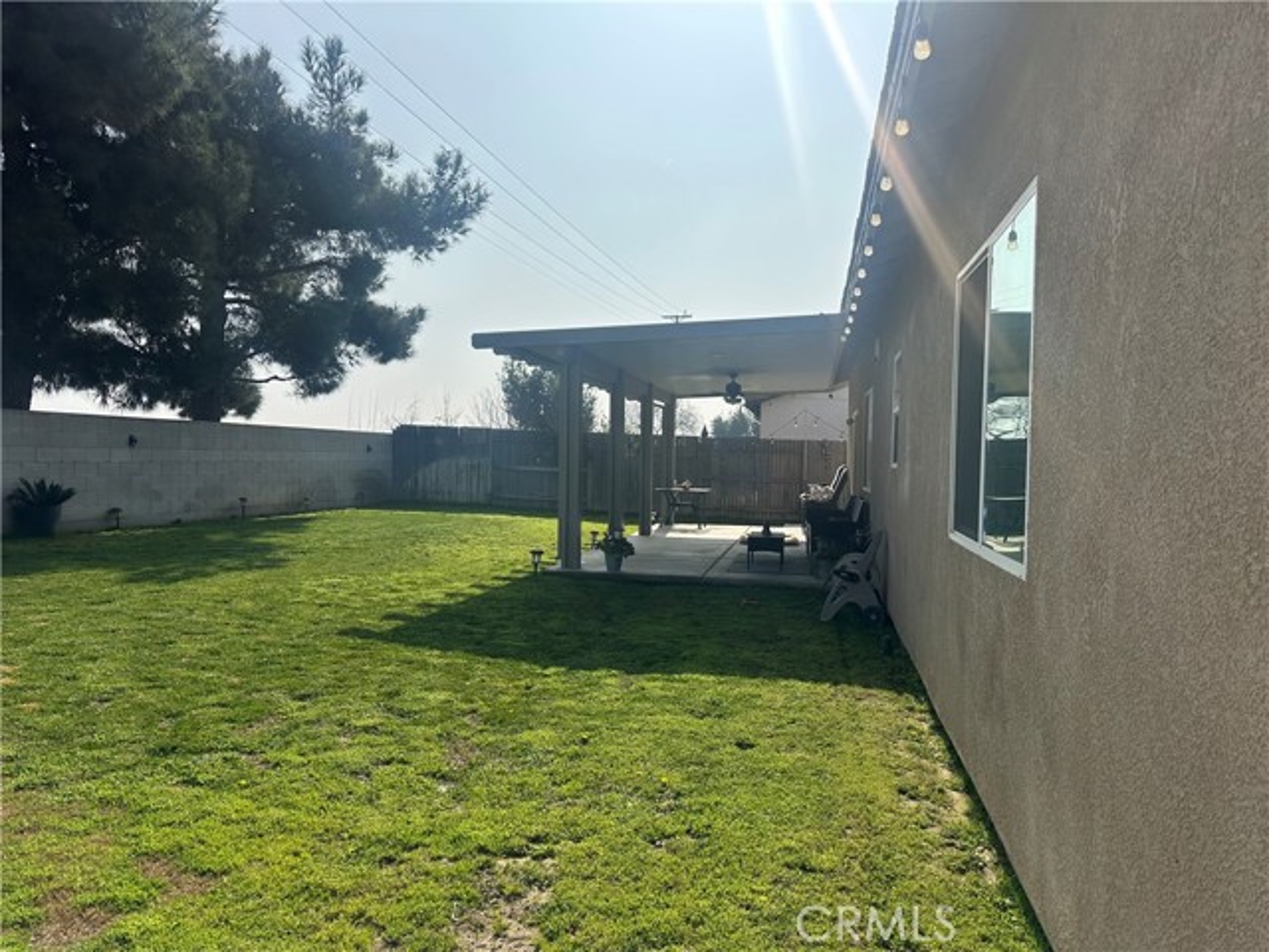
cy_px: 476
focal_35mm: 24
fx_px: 880
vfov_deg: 56.8
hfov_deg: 71.6
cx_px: 634
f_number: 1.78
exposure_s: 1/10753
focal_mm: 6.86
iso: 80
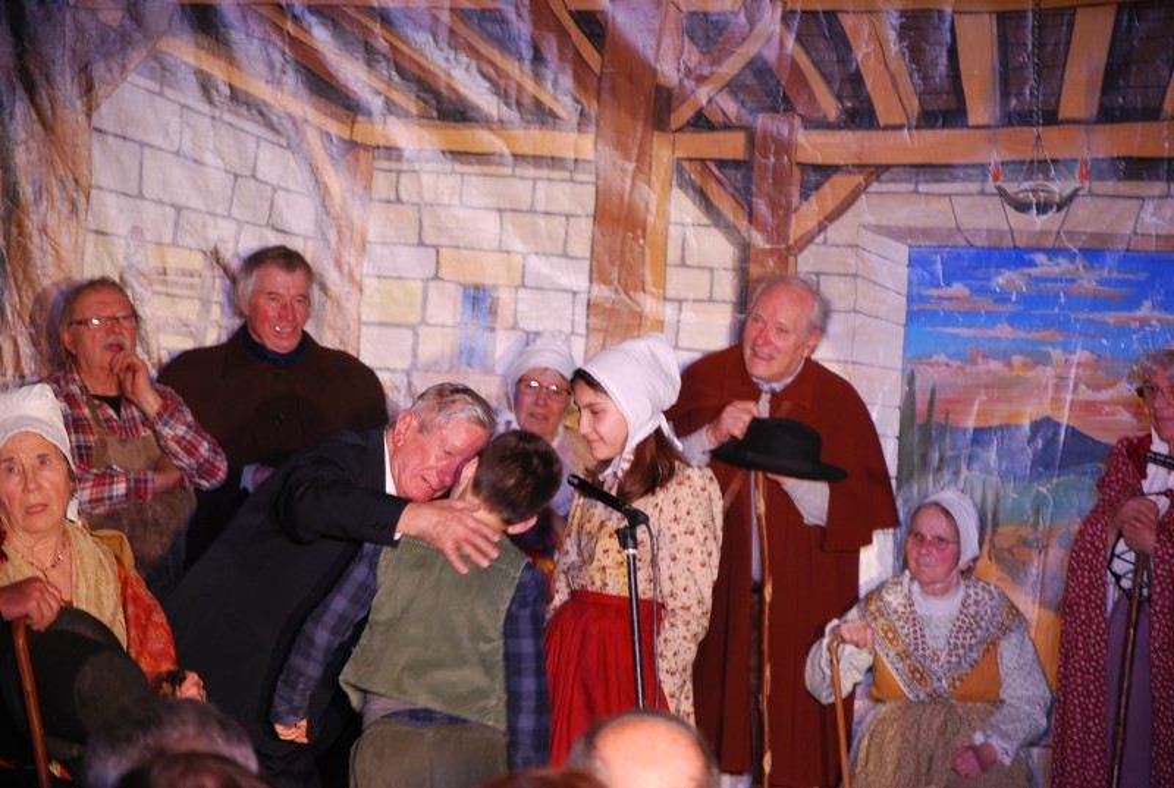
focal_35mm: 147
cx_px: 587
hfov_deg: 13.9
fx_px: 4804
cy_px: 394
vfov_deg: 9.4
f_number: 4.5
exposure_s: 1/30
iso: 400
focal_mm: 98
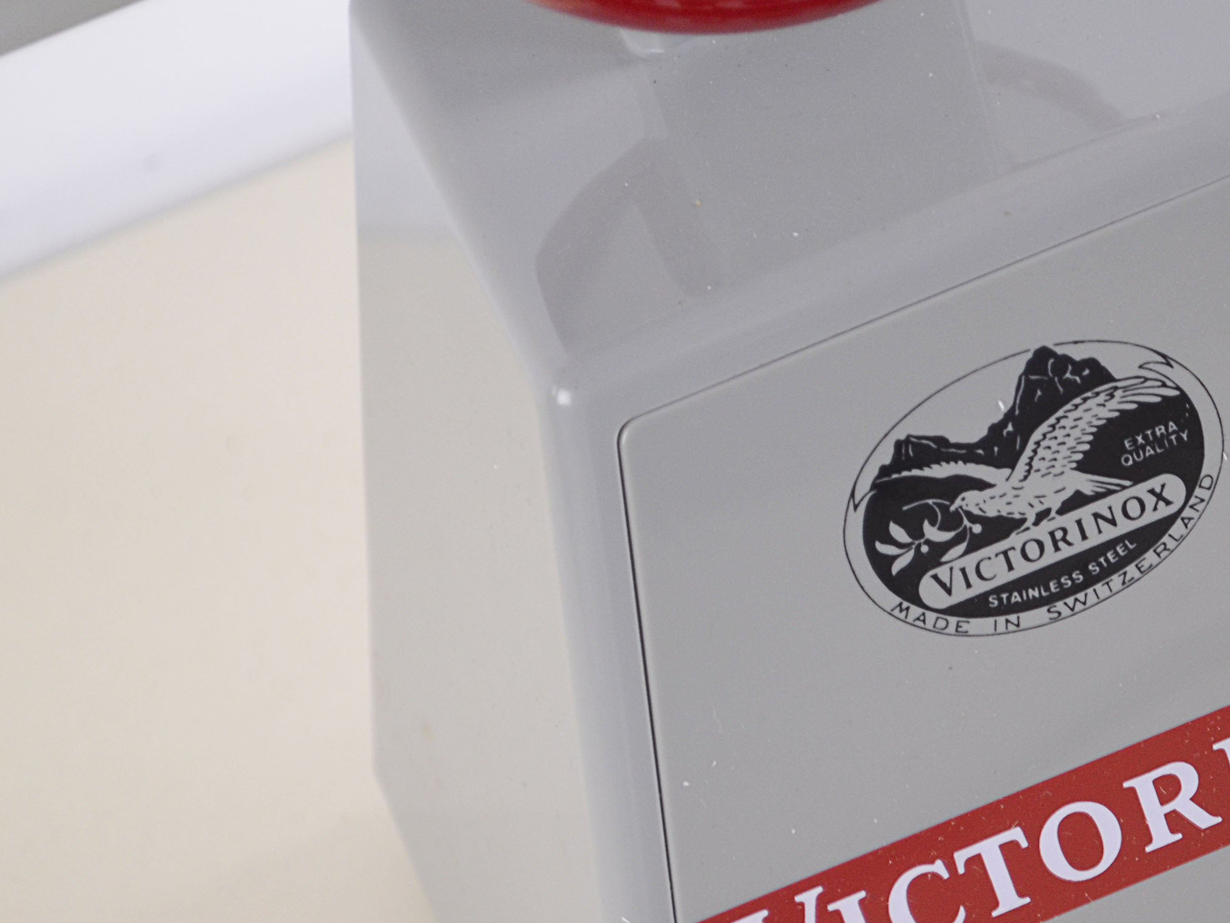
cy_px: 748
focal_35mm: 164
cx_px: 1106
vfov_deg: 9.0
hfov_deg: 12.0
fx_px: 5827
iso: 640
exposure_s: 1/80
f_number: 5.6
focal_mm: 55
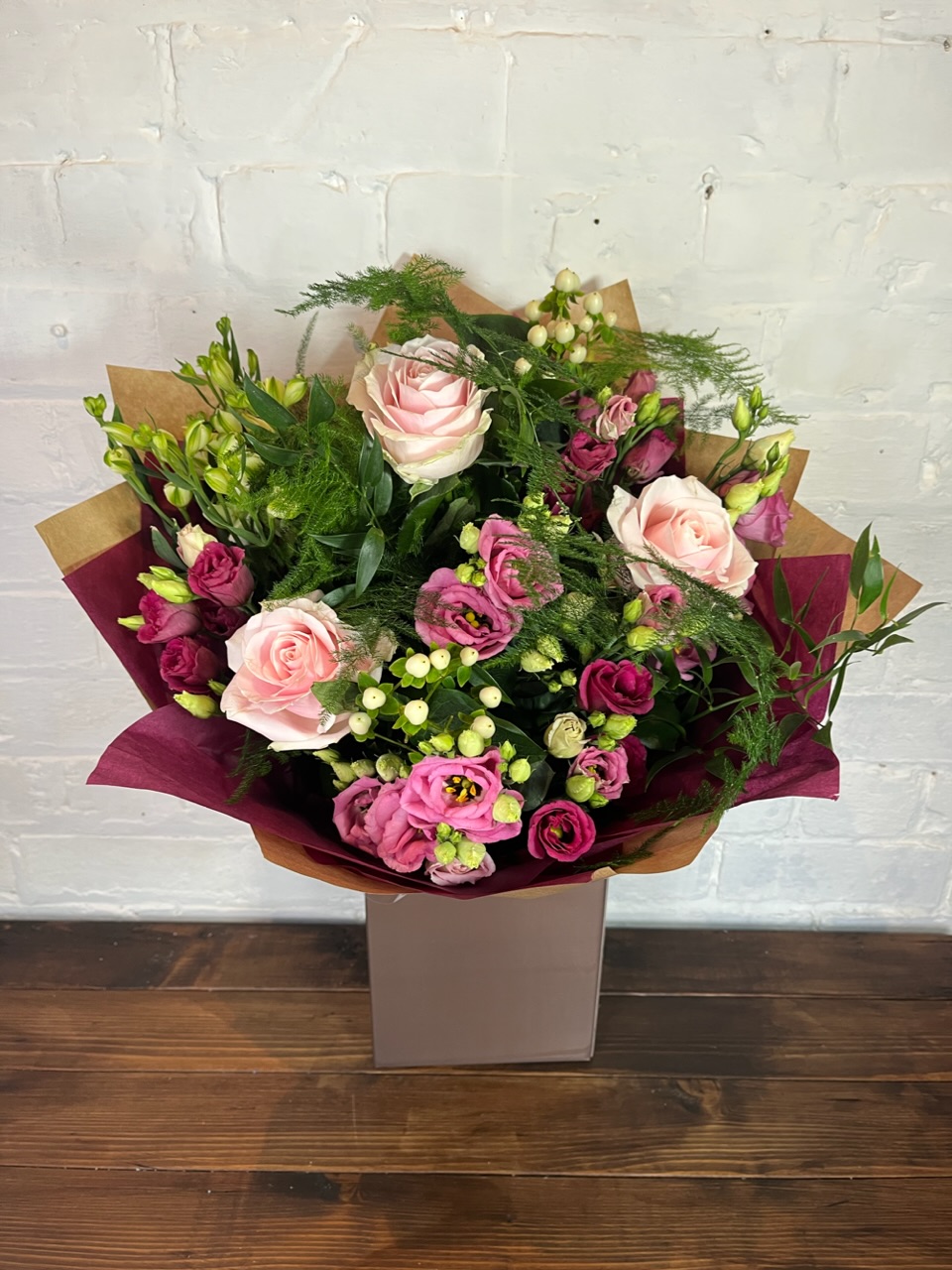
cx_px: 476
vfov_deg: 67.3
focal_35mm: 26
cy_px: 635
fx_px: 953
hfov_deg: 53.1
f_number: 1.6
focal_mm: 5.1
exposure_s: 1/50
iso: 160
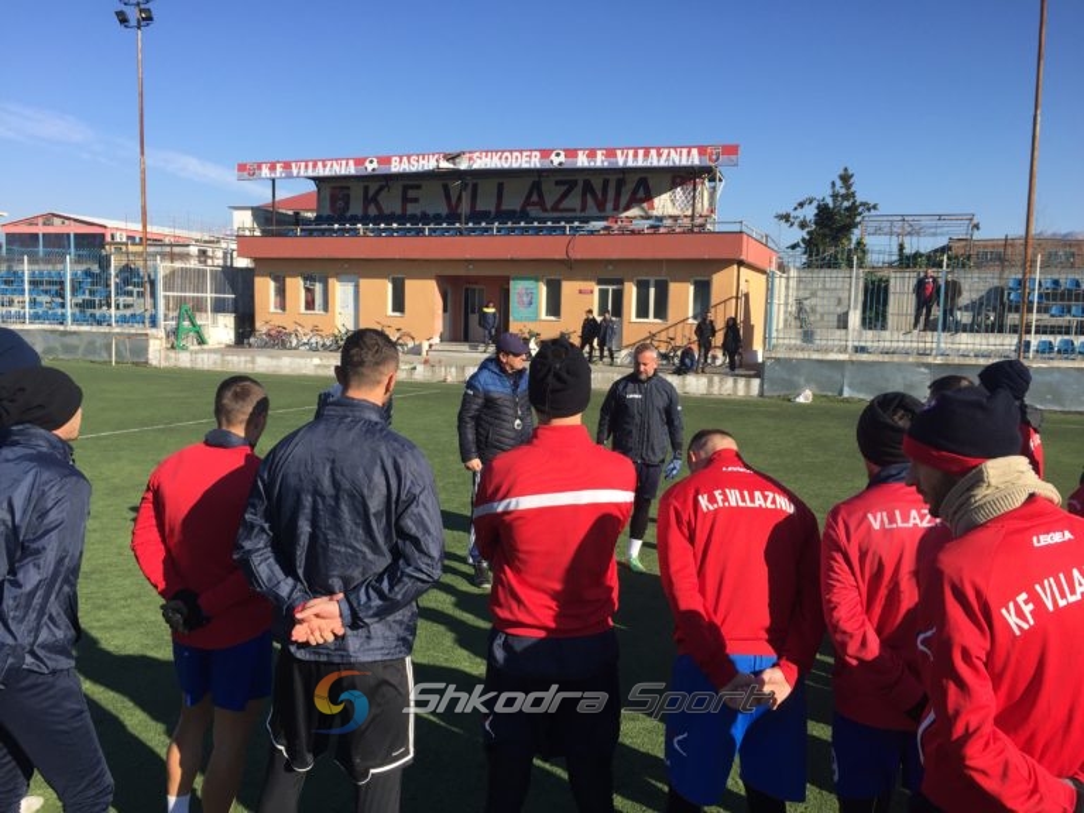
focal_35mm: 29
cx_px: 542
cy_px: 406
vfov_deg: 48.2
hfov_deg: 61.7
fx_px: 908
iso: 32
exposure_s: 1/1522
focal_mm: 4.15
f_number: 2.2
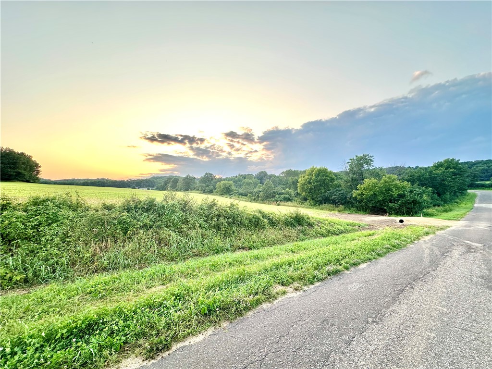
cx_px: 246
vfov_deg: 85.7
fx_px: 199
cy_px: 184
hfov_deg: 102.1
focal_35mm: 14
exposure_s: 1/99
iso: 64
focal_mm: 2.22
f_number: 2.2
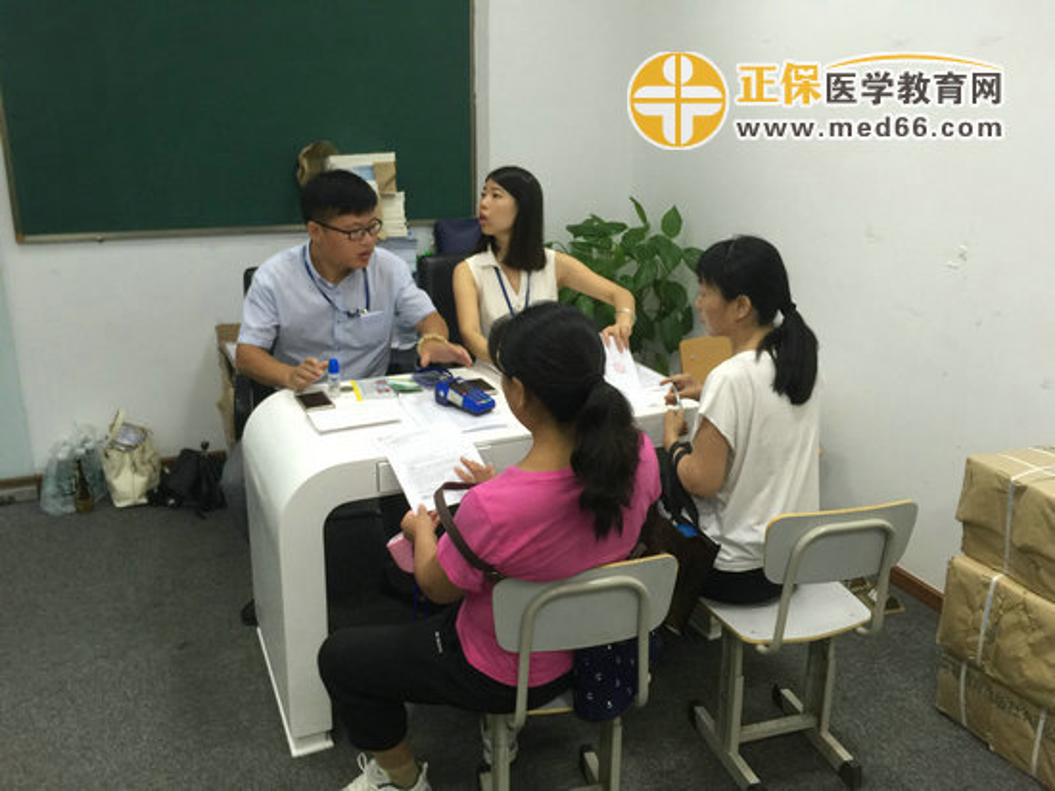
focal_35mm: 29
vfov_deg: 48.2
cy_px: 396
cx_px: 528
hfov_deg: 61.7
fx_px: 883
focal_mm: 4.15
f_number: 2.2
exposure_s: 1/17
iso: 80
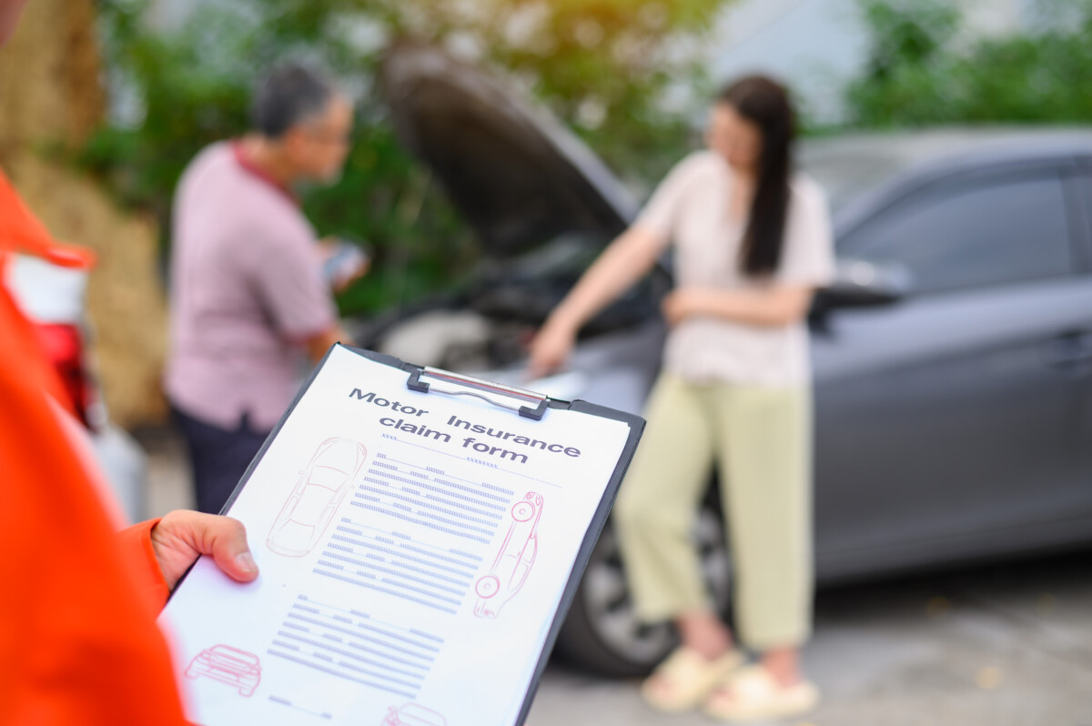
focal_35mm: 50
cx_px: 546
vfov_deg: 26.9
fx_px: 1515
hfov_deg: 39.6
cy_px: 363
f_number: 2.8
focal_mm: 50
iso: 140
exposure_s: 1/1000
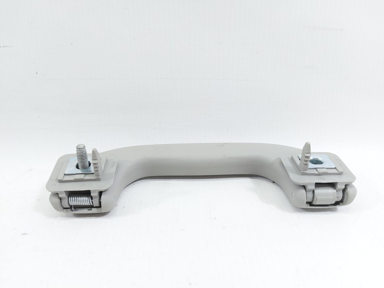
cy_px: 144
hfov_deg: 71.6
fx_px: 266
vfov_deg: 56.8
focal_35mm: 24
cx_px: 192
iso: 50
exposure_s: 1/50
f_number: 1.8
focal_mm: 5.23
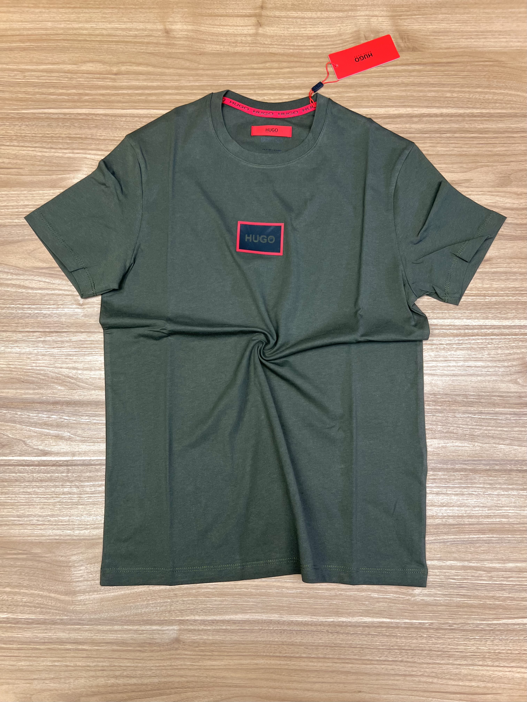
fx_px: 528
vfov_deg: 67.3
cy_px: 351
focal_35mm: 26
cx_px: 264
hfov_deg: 53.1
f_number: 1.5
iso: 64
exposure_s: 1/100
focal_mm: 5.7
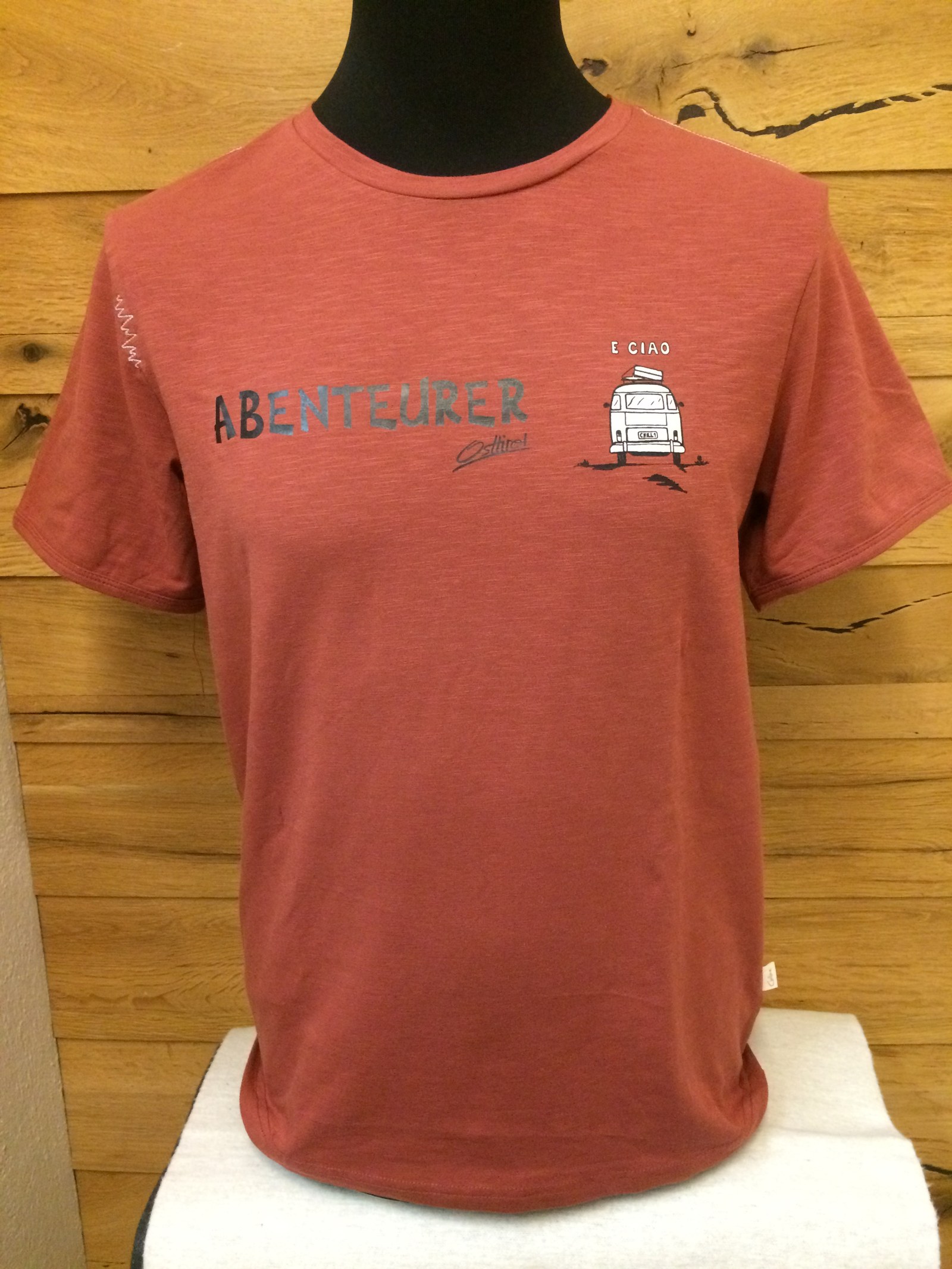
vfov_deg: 61.7
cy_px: 634
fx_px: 1063
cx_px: 476
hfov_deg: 48.2
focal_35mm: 29
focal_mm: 4.15
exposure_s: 1/25
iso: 320
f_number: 2.2
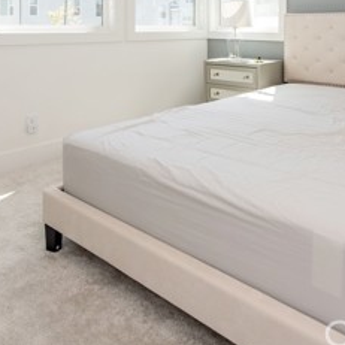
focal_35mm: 33
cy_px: 37
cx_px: 254
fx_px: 372
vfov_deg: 45.3
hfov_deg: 48.1
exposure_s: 1/125
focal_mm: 14
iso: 110
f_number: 5.6
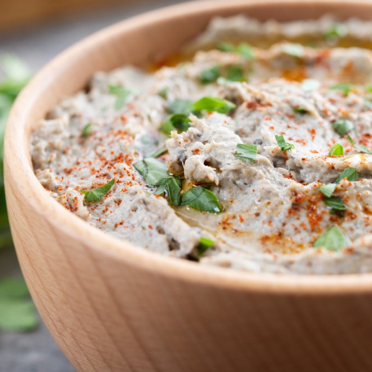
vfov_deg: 15.0
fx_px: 1410
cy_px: 187
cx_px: 276
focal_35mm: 116
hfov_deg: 15.0
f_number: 5
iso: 100
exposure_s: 1/200
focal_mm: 60
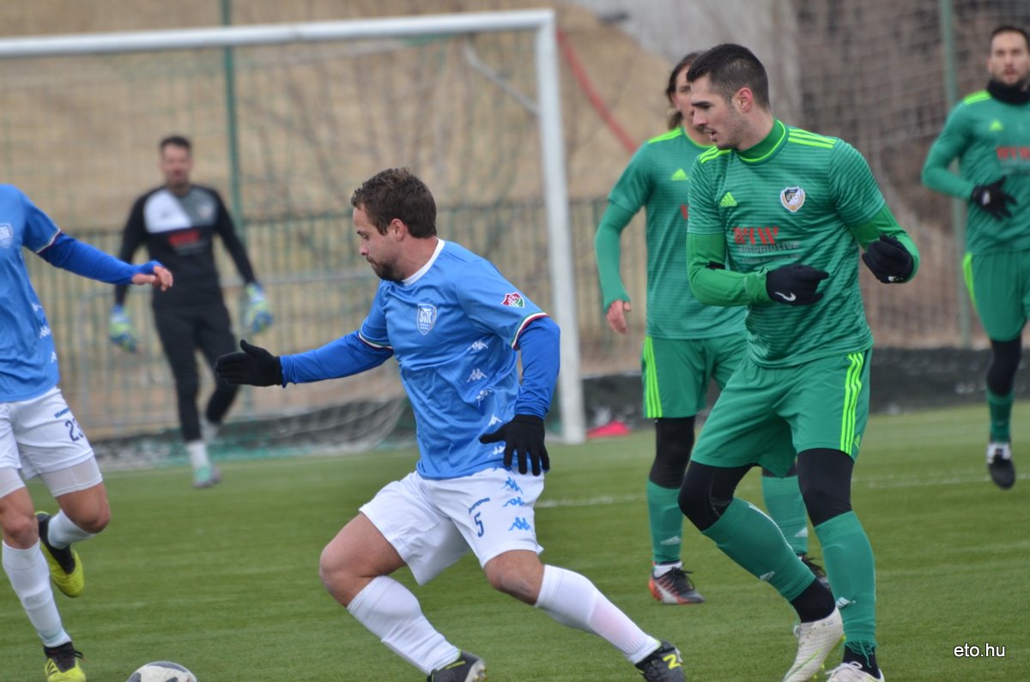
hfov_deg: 4.6
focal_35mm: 450
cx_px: 515
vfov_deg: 3.0
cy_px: 341
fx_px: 12849
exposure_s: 1/1000
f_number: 5.6
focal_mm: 300
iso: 500
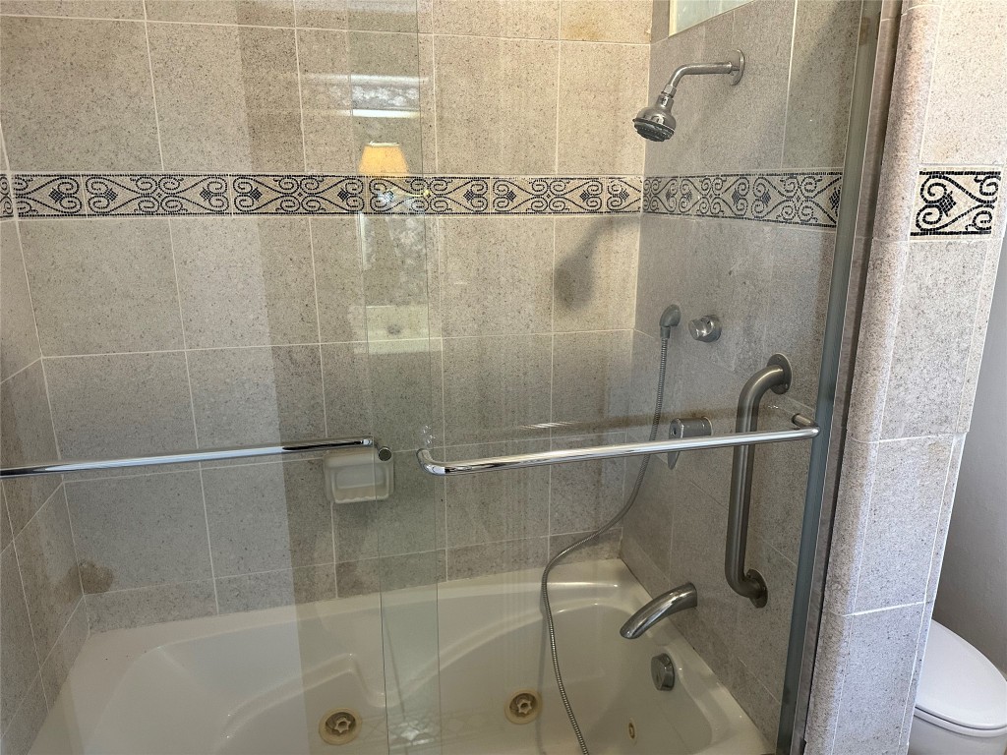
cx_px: 504
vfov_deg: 56.8
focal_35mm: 24
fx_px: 698
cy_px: 378
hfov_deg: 71.6
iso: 250
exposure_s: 1/60
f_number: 1.78
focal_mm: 6.86
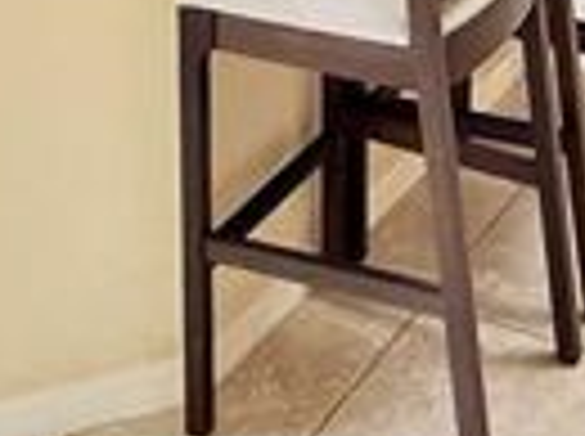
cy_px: -396
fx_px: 1282
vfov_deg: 15.8
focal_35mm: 76
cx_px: 538
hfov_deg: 24.9
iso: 320
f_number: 2.2
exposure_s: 1/120
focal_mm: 2.22
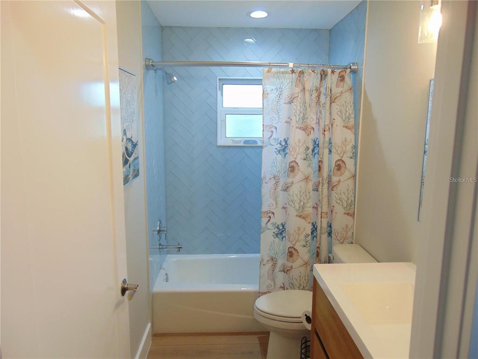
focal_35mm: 25
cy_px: 180
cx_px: 239
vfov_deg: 54.9
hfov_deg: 69.4
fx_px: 345
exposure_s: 1/30
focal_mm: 4.5
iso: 80
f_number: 3
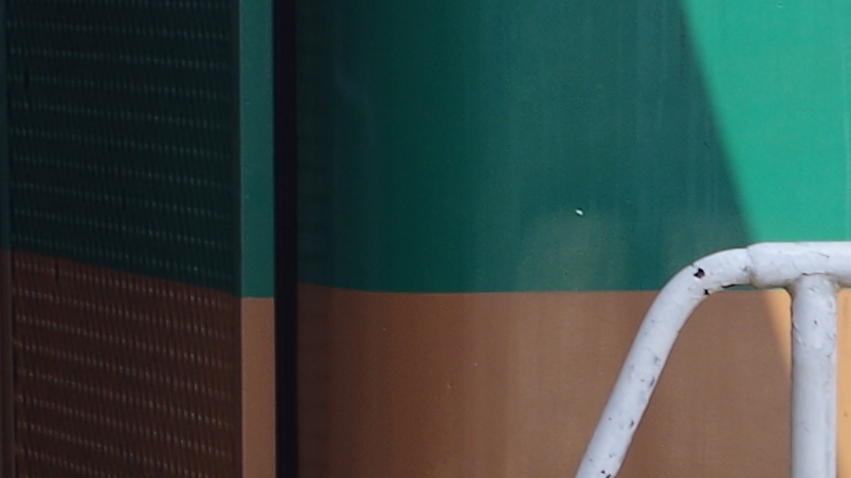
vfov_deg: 4.5
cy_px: 574
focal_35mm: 270
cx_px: 1035
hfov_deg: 7.9
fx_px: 6097
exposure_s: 1/160
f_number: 6.3
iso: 100
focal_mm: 28.13
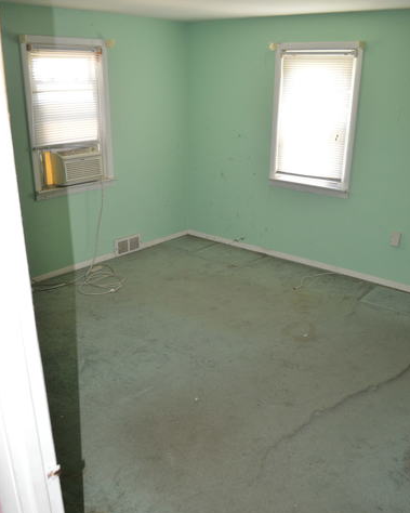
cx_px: 207
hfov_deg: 47.1
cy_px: 297
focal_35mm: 31
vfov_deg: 56.9
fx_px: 470
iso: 720
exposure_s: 1/60
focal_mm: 18
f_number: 3.5
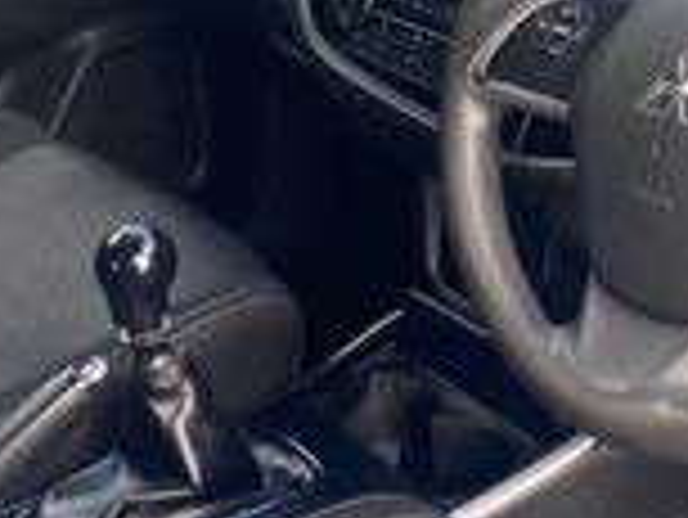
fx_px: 2029
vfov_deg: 14.4
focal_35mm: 102
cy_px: 72
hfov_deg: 19.0
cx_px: 558
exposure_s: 1/129
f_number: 1.8
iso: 32
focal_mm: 4.25
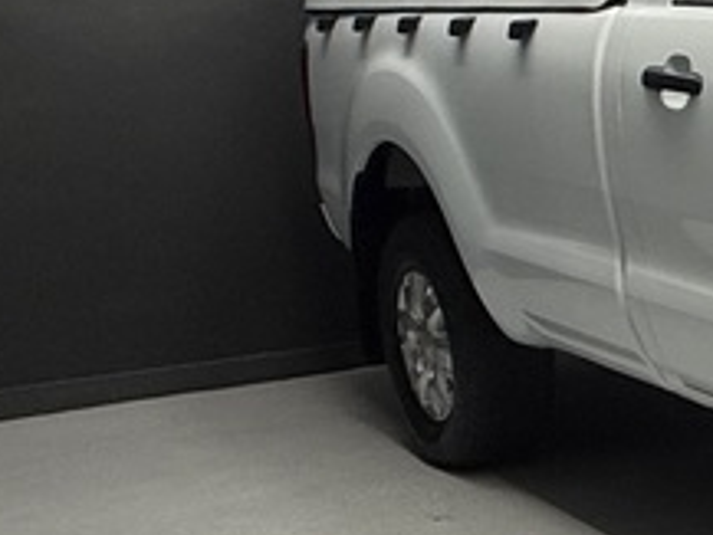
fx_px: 1360
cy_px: 322
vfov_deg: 22.2
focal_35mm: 66
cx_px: 1265
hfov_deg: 20.8
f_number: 2.2
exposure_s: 1/100
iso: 80
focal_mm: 2.22
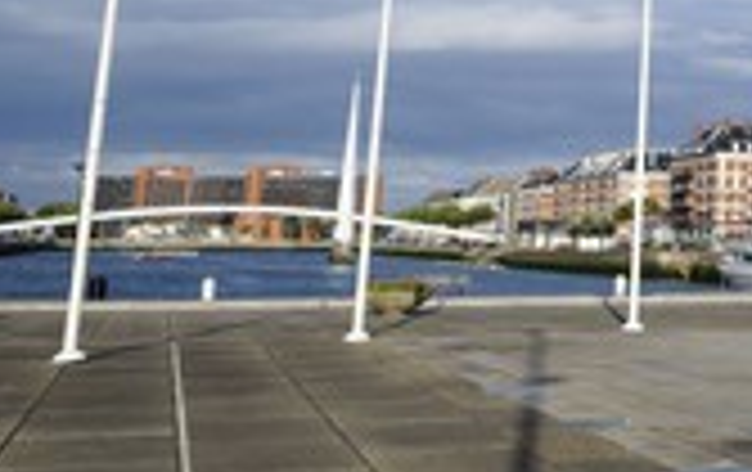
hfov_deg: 27.0
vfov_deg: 18.0
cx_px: 856
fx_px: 1416
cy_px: -103
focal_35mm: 69
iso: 200
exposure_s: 1/160
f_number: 14
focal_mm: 27
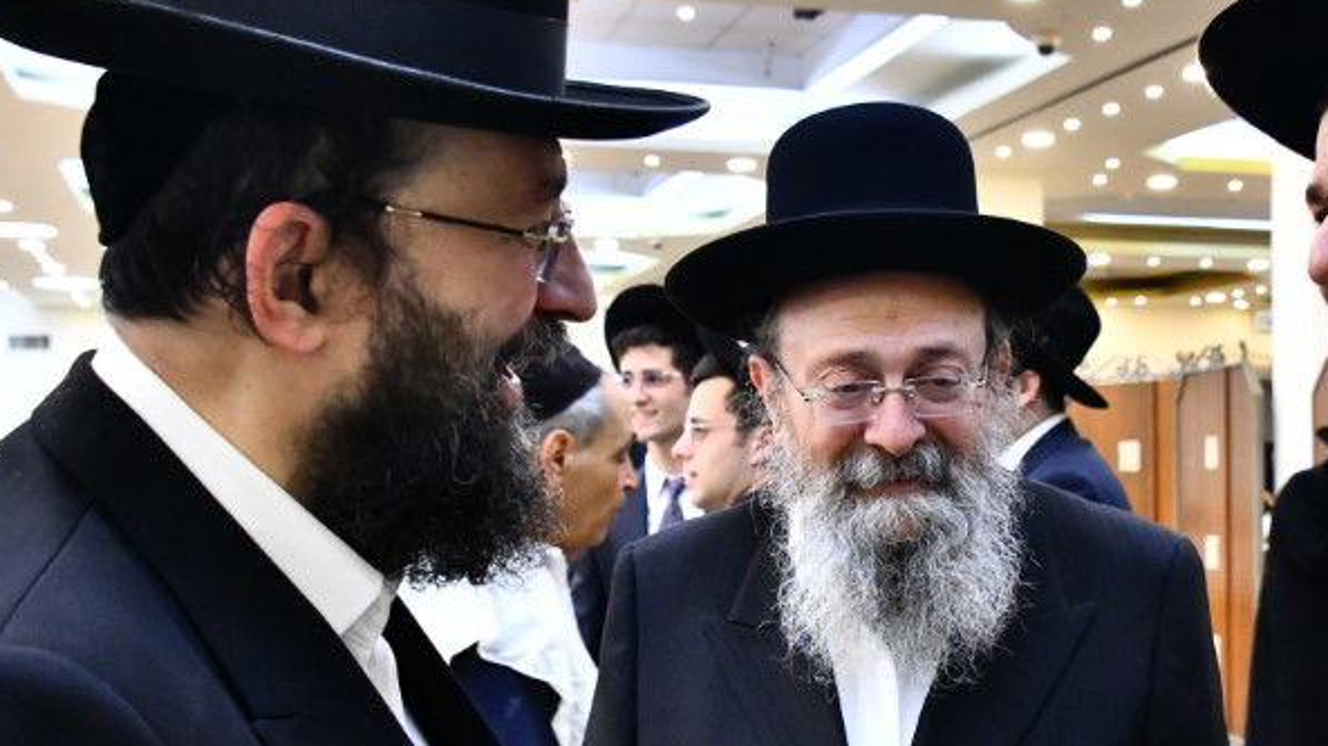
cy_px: 444
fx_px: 2006
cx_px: 903
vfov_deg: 21.0
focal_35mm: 57
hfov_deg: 36.2
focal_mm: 28
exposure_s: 1/125
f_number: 5.6
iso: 4000
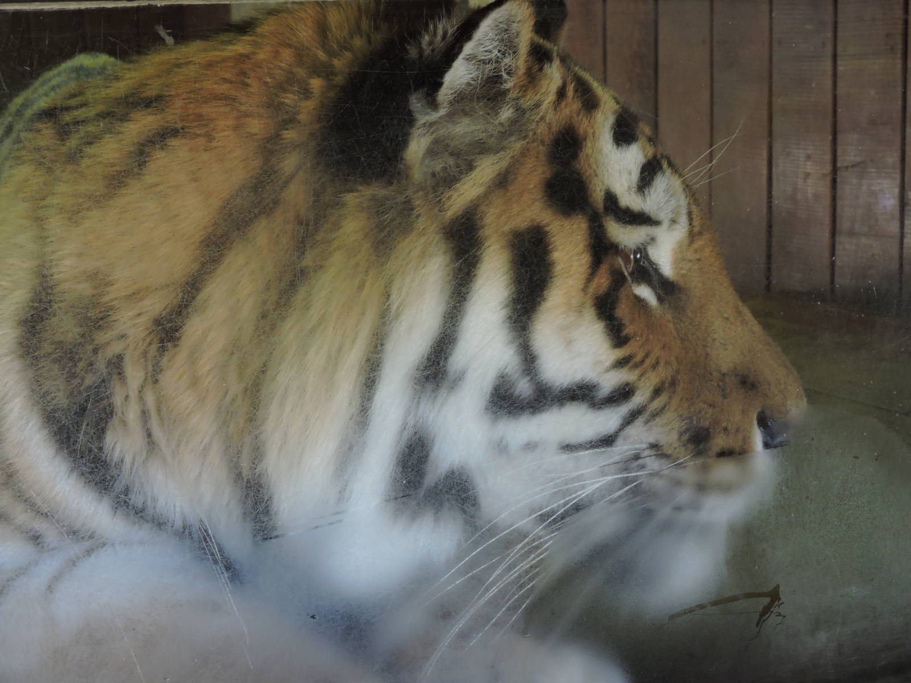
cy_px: 342
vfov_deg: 21.0
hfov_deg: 27.8
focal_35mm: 70
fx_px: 1842
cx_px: 456
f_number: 4.5
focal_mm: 12.5
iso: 400
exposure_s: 1/15
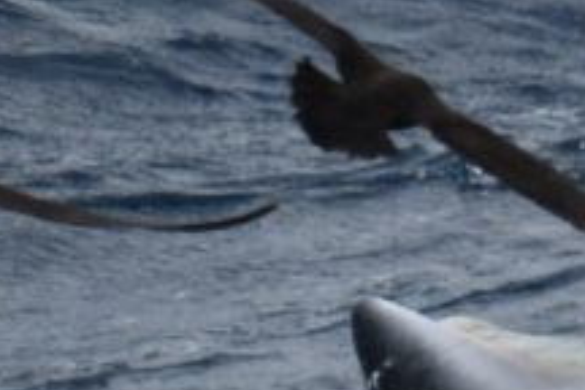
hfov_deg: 0.9
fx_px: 36040
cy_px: -83
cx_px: 986
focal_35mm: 2218
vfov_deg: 0.6
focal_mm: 600
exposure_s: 1/8000
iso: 1100
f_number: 6.3
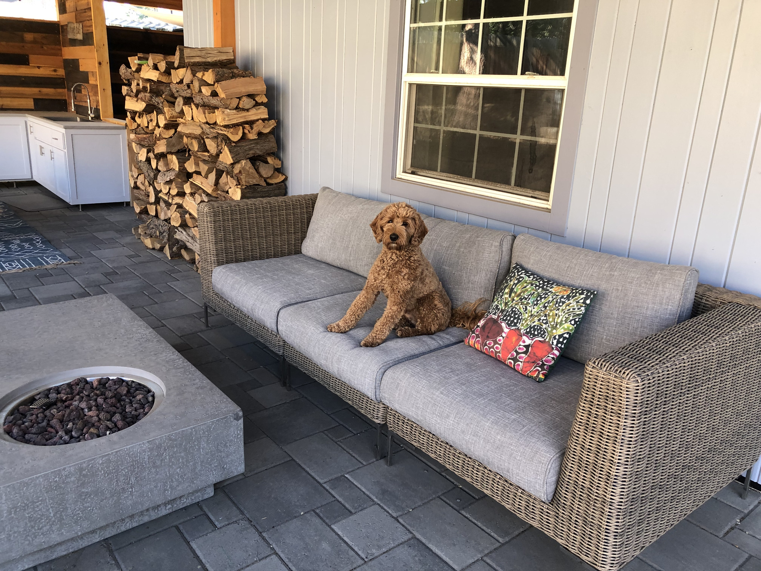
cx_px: 380
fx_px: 616
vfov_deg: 49.7
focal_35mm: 28
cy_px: 286
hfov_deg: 63.4
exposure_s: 1/40
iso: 25
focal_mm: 3.99
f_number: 1.8
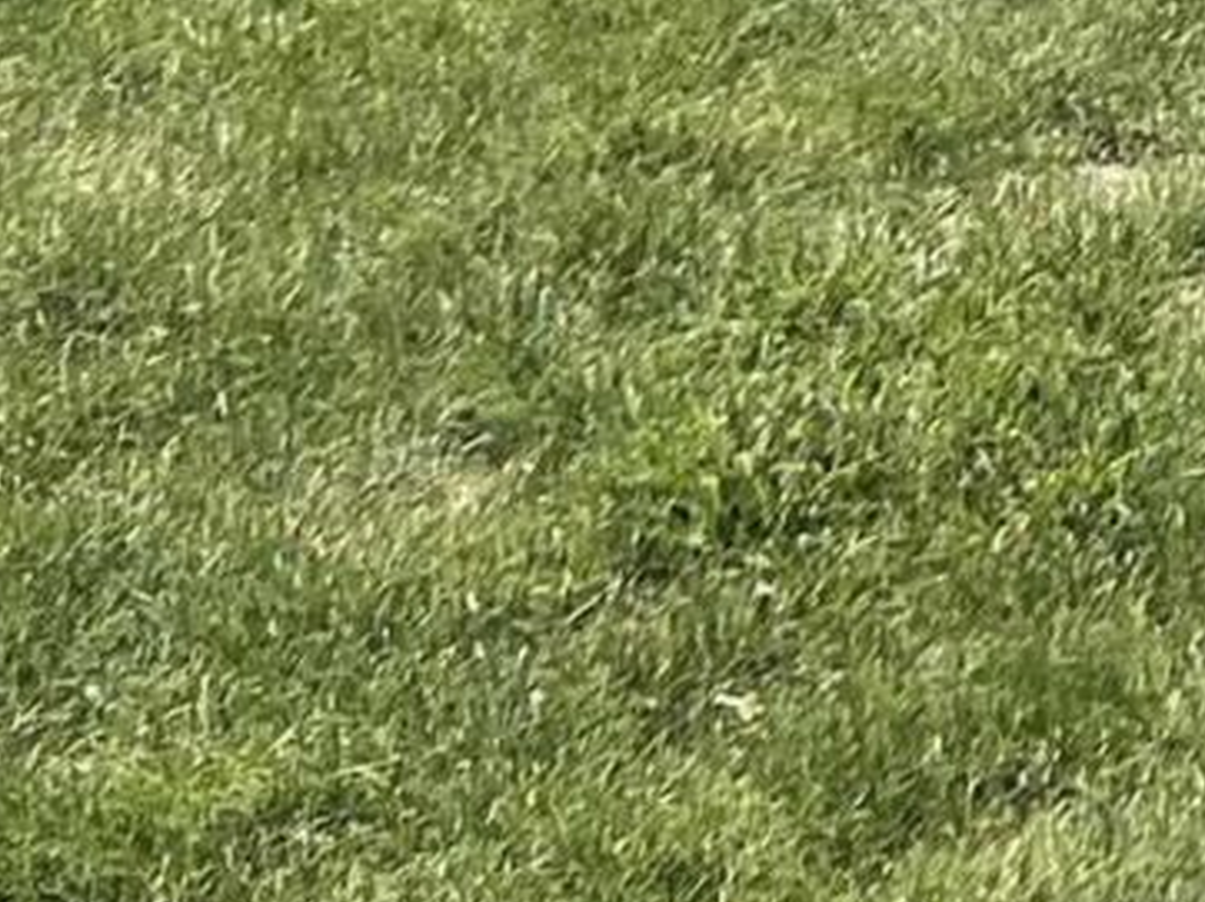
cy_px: -2190
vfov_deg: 6.9
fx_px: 6401
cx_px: 2966
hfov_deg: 9.5
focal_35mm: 184
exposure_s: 1/3831
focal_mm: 5.7
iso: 50
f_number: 1.5
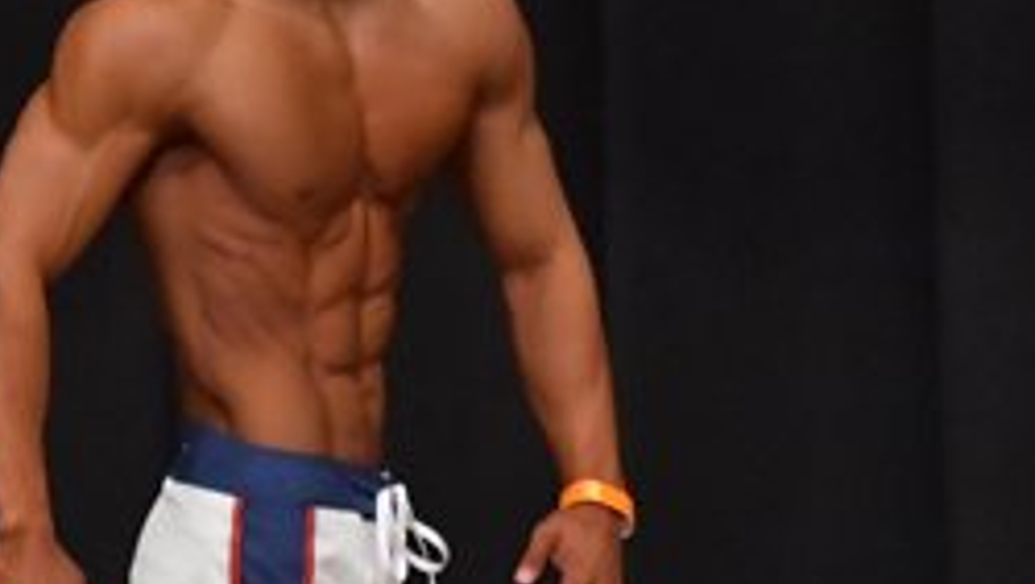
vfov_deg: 1.4
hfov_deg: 2.5
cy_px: 584
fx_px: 24084
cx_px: 230
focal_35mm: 877
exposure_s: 1/400
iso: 6400
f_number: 5.6
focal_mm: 180
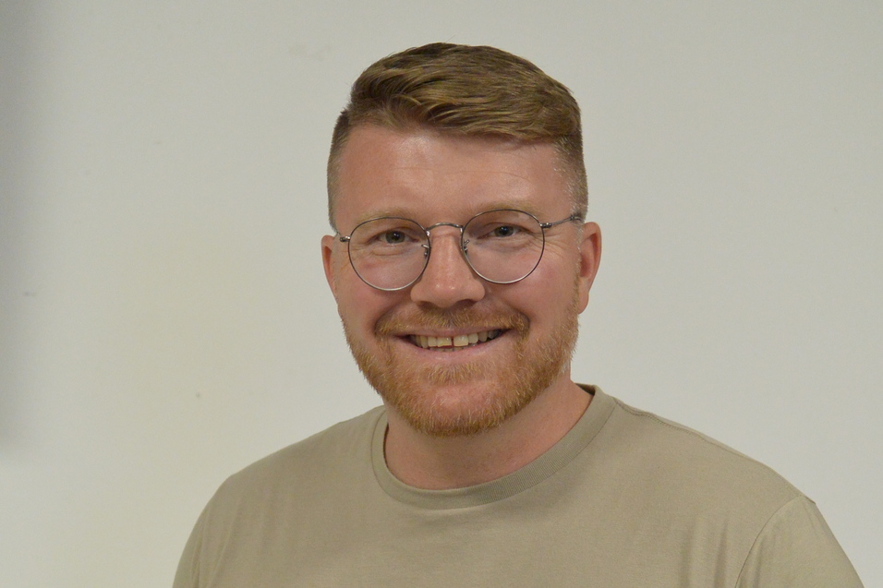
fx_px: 1202
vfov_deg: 27.5
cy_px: 294
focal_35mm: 49
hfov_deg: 40.4
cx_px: 442
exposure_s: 1/125
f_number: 1.8
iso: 500
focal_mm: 18.5
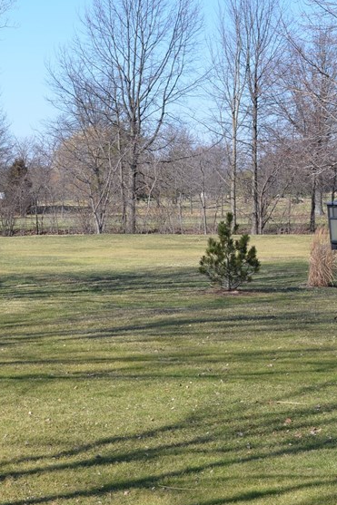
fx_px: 1152
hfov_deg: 15.6
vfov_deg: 24.8
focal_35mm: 82
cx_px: -130
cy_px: 274
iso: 200
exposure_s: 1/250
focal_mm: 28
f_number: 8
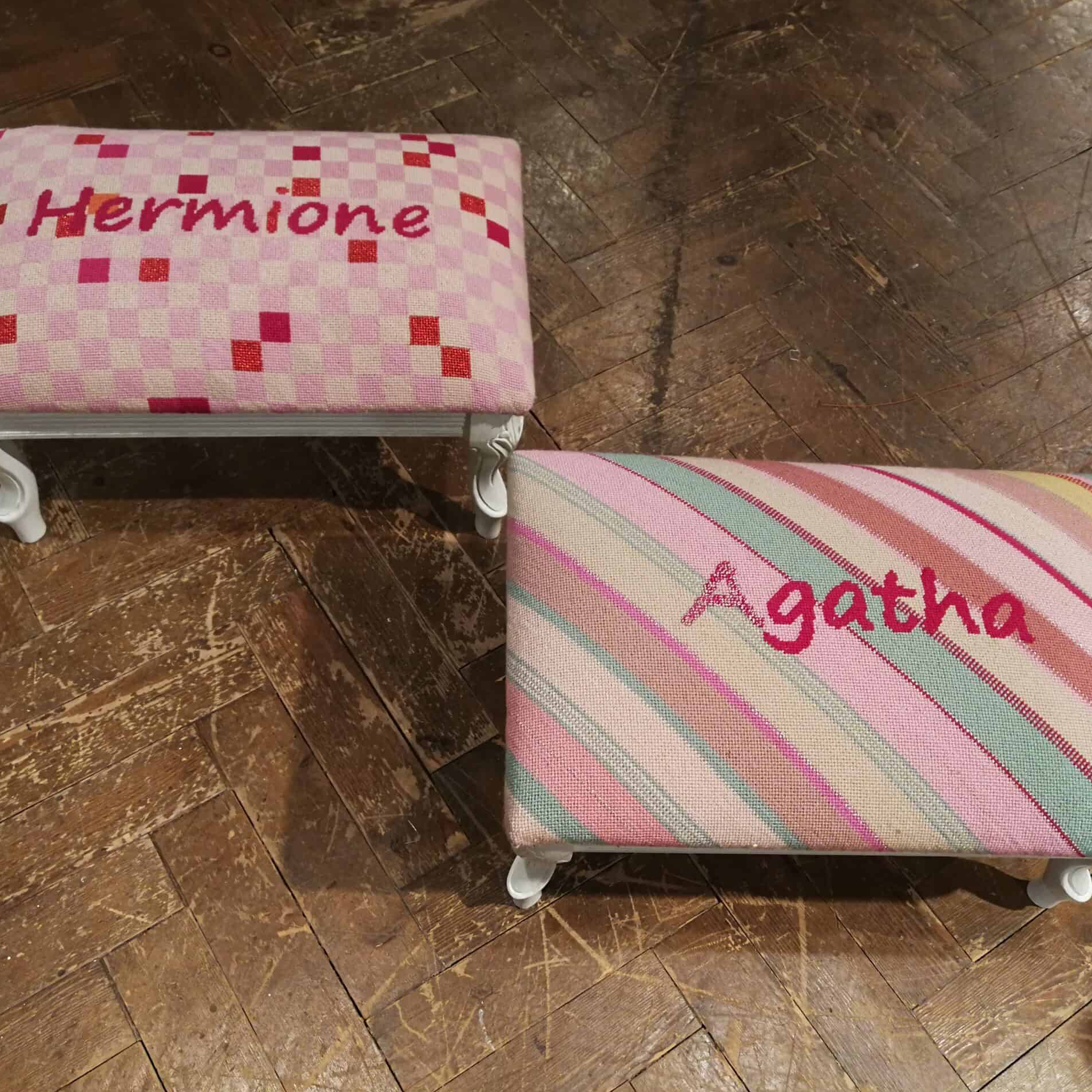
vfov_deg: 51.1
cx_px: 522
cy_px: 548
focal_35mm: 32
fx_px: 1142
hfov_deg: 51.1
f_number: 1.8
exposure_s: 1/33.3
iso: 200
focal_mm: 3.95
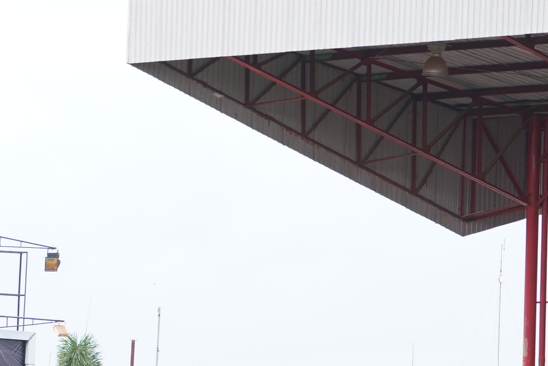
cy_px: 375
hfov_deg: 4.3
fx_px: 7184
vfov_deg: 2.9
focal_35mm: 472
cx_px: -401
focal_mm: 123
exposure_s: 1/800
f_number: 4.5
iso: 640
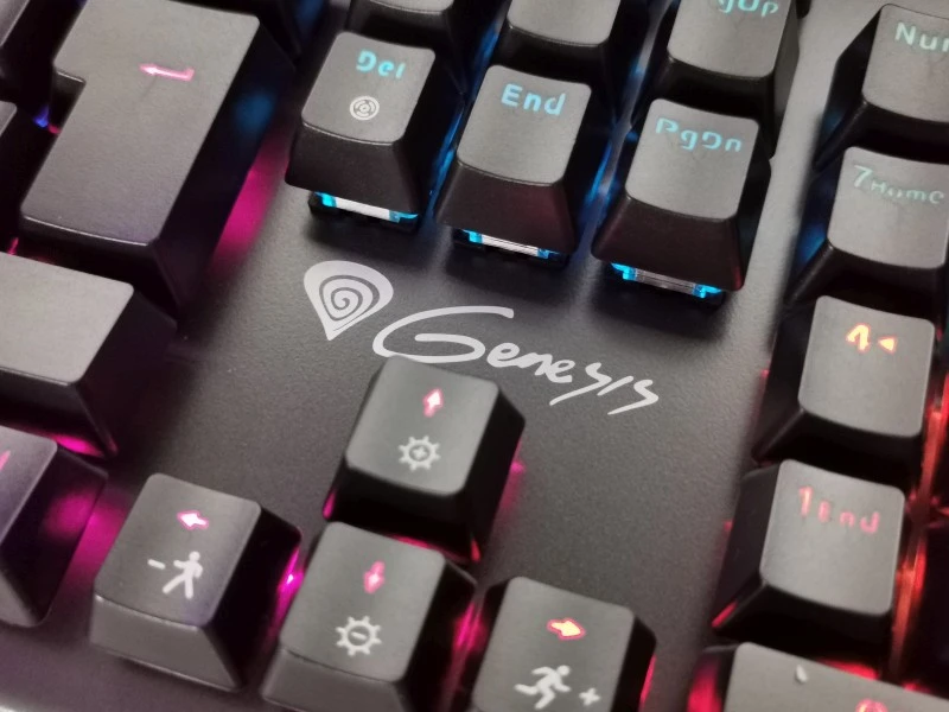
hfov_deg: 45.8
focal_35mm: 41
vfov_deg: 35.1
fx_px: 1124
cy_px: 356
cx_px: 474
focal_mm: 5.56
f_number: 1.6
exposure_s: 1/25
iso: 500
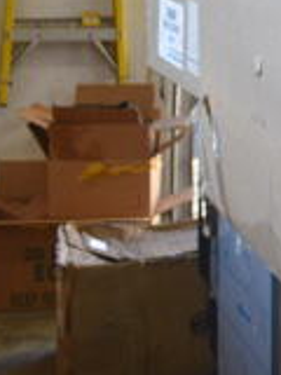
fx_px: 1072
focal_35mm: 99
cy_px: -2
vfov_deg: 19.3
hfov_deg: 12.3
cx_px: 646
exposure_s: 1/125
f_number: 3.5
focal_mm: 18
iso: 800
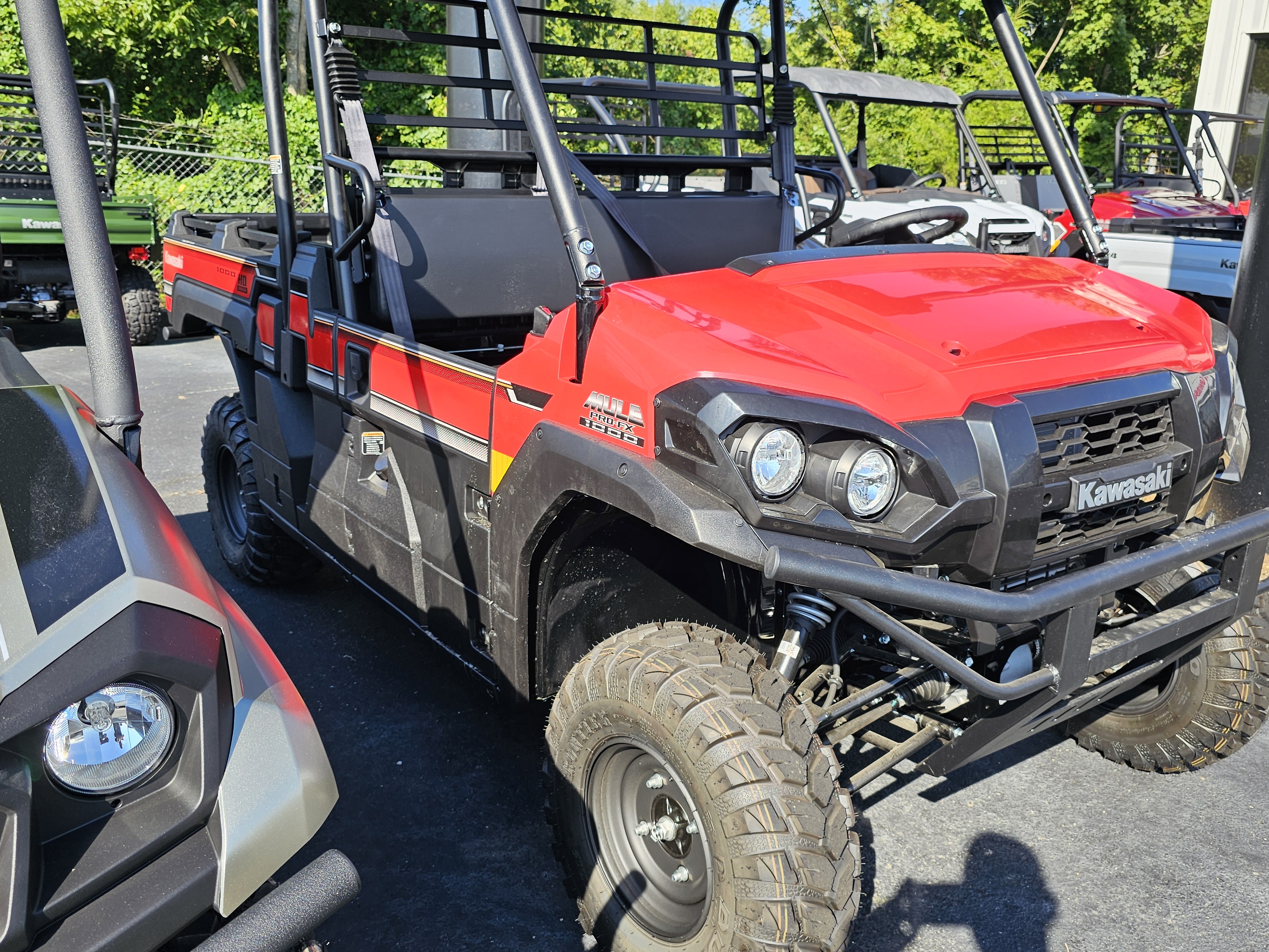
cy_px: 460
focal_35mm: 30
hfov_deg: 60.0
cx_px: 651
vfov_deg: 46.8
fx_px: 1100
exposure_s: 1/276
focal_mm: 6.3
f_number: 1.7
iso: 10
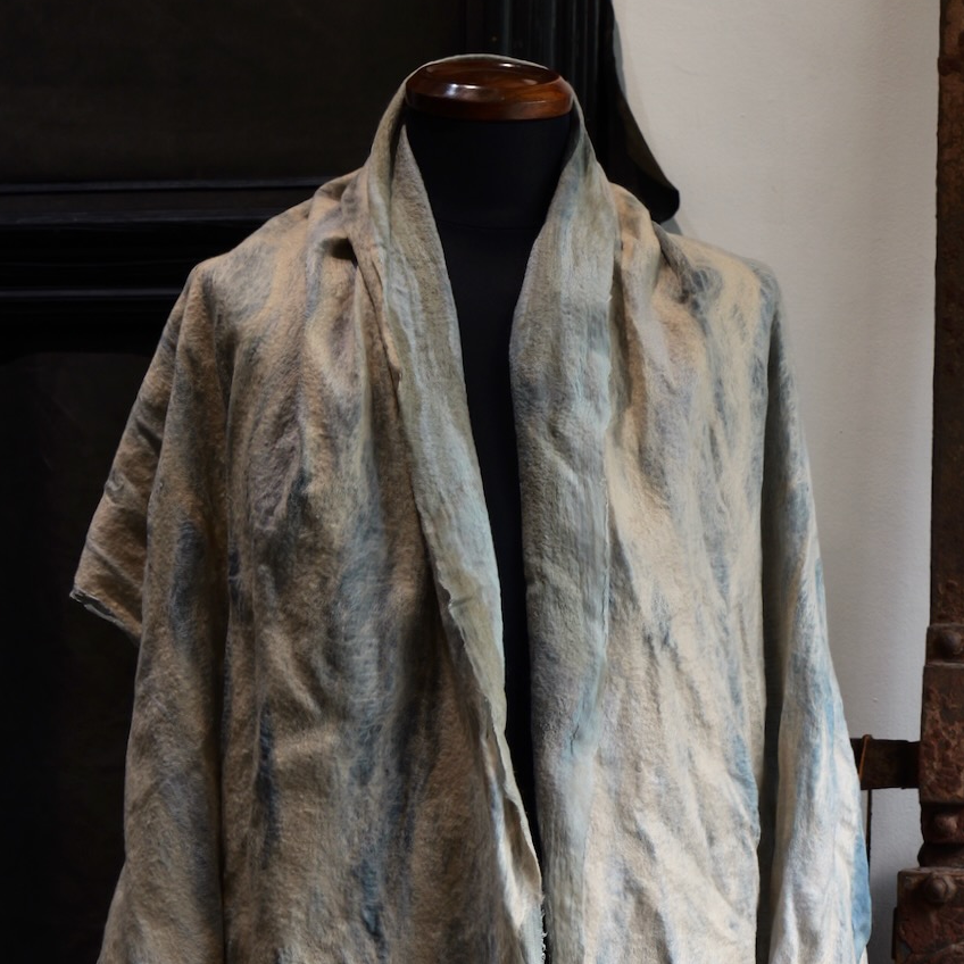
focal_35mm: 77
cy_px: 712
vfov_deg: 22.3
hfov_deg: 22.5
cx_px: 482
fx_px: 2426
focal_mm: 60
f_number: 5.6
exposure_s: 1/60
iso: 800
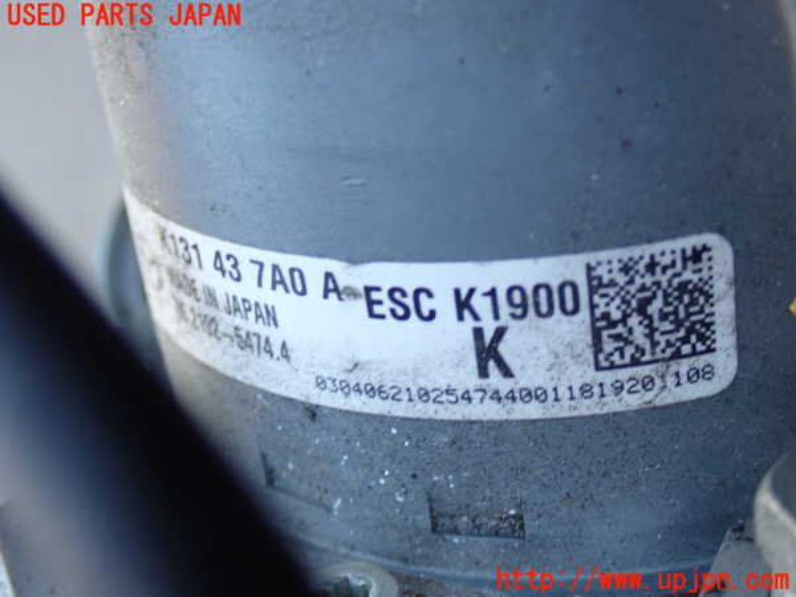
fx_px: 1334
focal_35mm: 58
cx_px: 398
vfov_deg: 25.2
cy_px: 298
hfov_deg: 33.2
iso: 200
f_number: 3.5
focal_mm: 10.35
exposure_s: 1/60
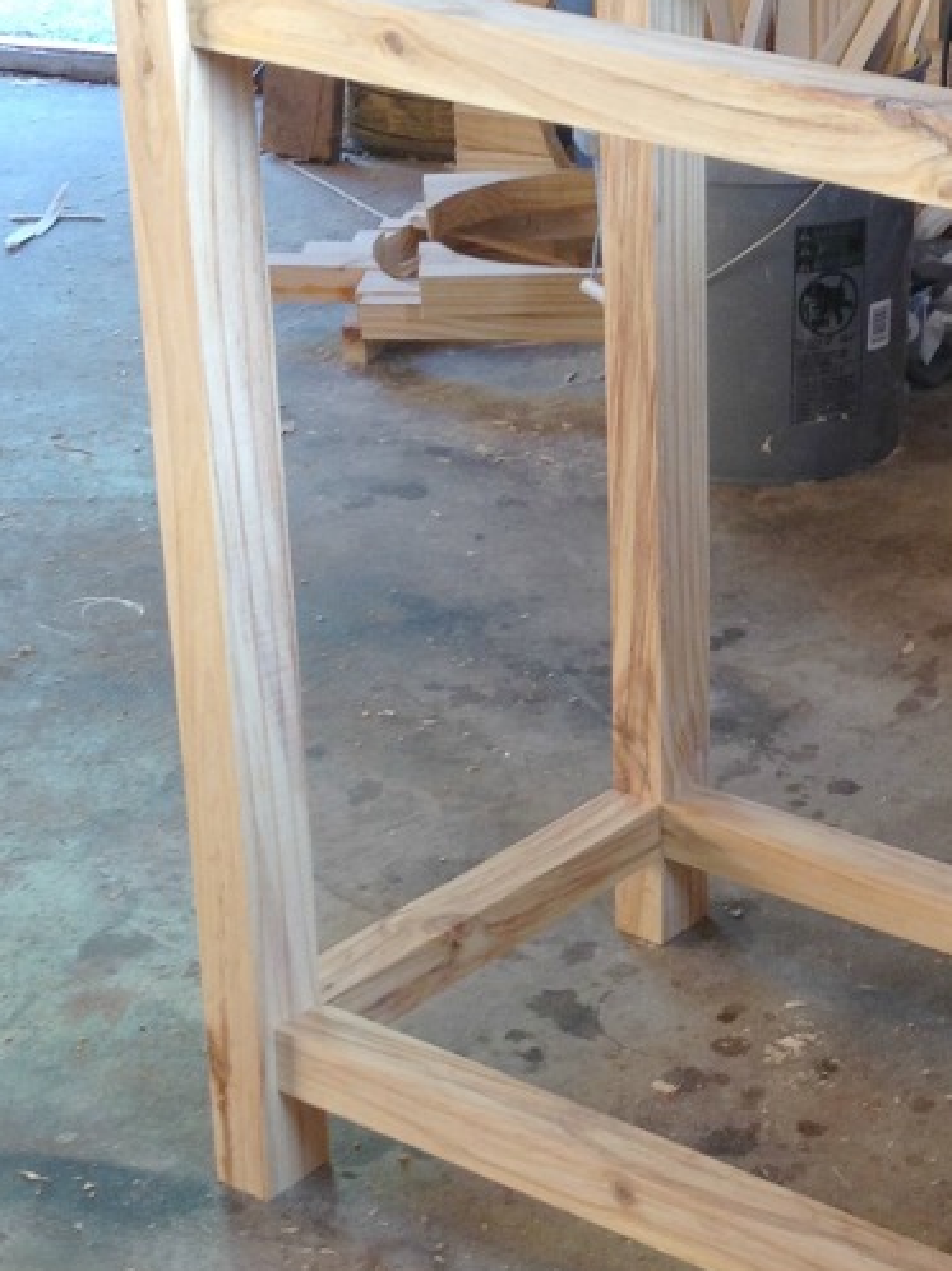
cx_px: 1016
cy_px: 712
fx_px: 3303
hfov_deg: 16.0
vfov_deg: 21.8
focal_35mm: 90
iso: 50
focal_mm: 4.28
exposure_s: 1/30
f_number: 2.4
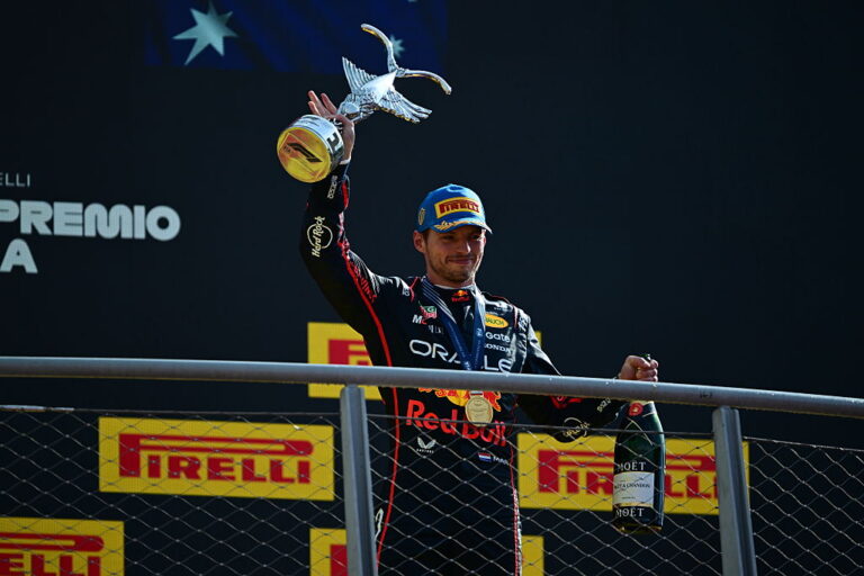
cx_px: 432
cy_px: 288
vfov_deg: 2.5
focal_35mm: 560
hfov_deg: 3.7
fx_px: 13439
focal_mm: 560
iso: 250
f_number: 4
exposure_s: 1/1600
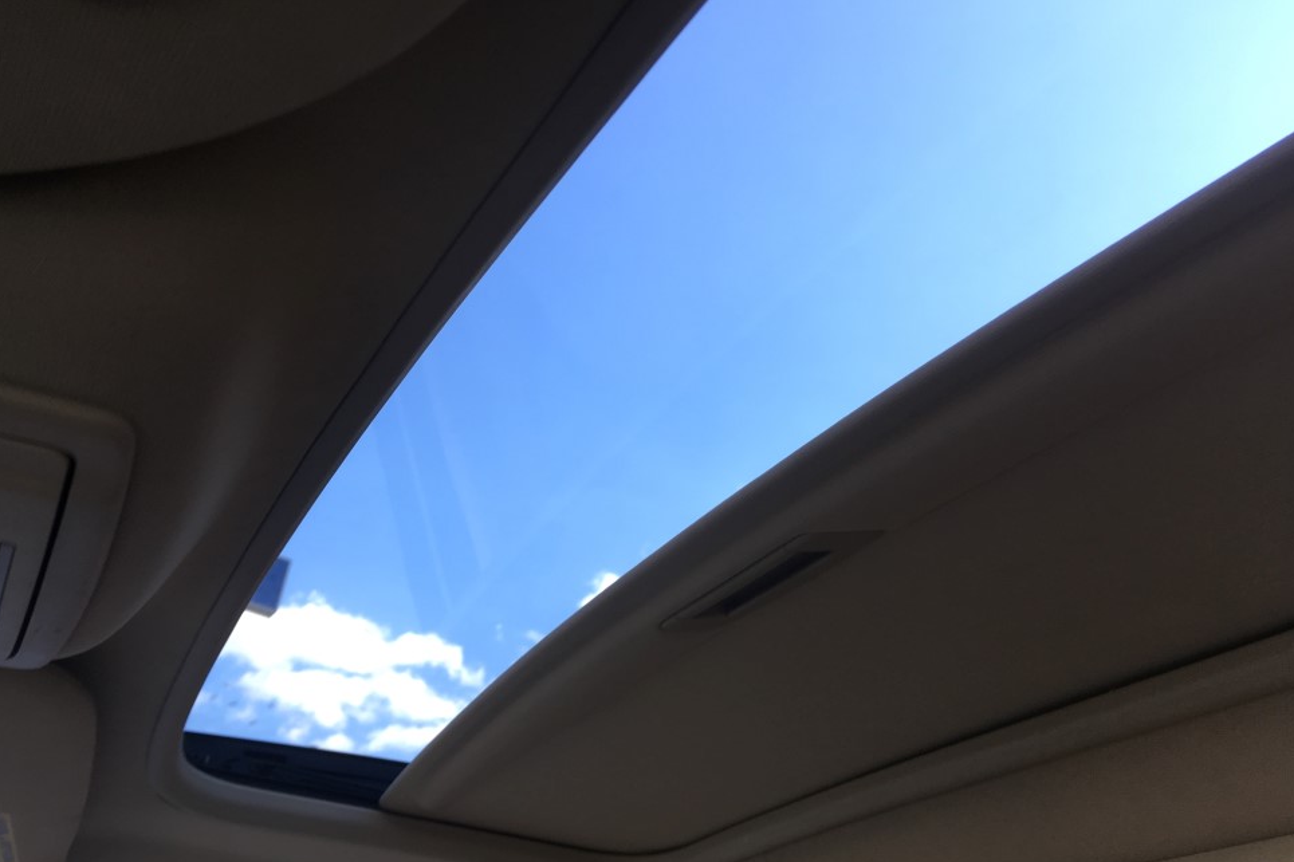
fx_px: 1150
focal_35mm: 32
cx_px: 615
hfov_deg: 58.7
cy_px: 469
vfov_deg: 41.1
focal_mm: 4.15
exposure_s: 1/60
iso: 25
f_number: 2.2
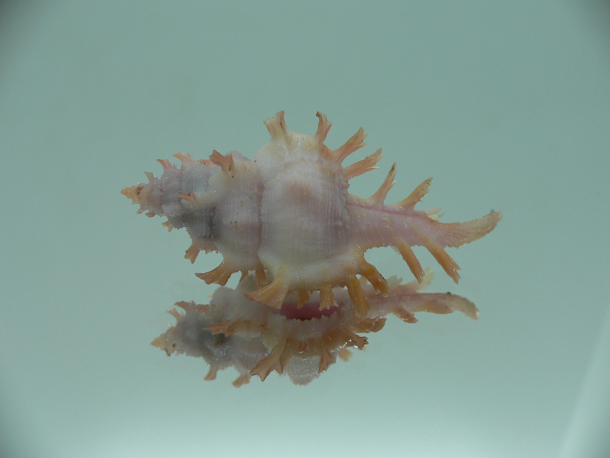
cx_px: 305
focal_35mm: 35
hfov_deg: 52.6
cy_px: 229
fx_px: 617
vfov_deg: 40.7
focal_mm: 4.6
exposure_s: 1/80
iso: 80
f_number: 2.8
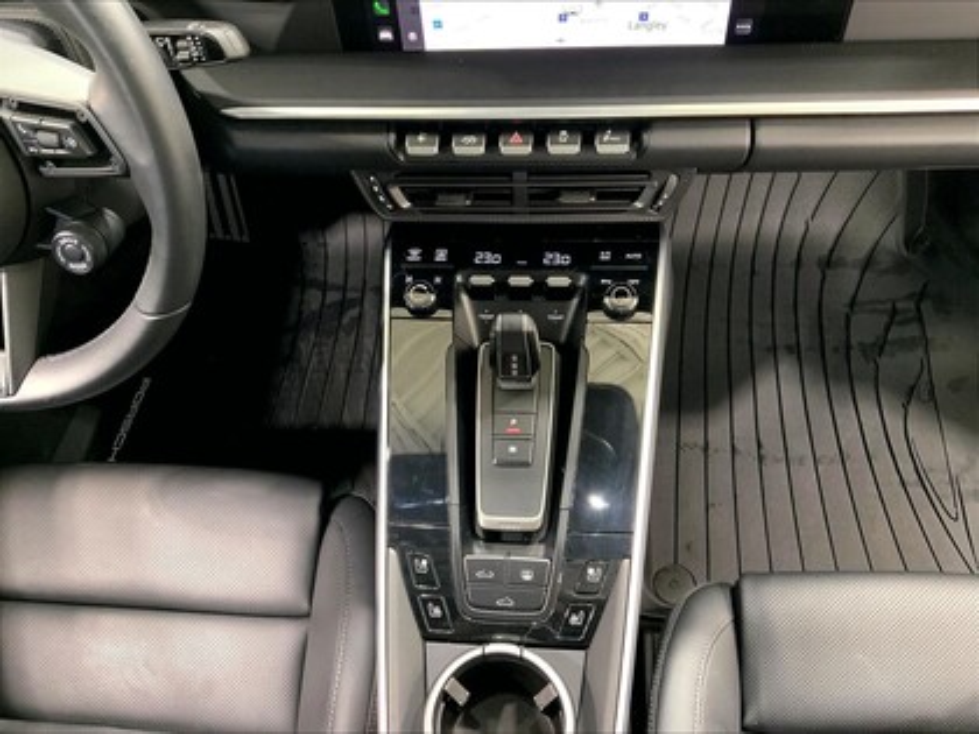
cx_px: 490
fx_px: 820
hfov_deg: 61.7
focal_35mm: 29
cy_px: 367
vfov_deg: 48.2
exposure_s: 1/55
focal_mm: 3
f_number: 1.8
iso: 320
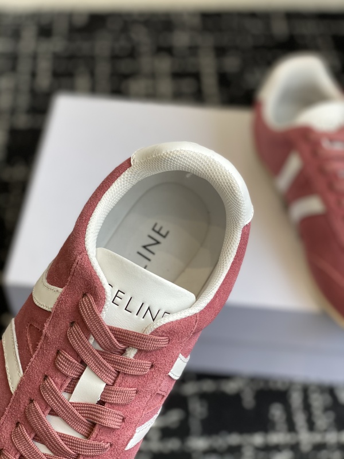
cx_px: 172
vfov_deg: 36.8
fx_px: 689
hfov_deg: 28.0
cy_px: 230
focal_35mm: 52
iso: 20
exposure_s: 1/142
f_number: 2
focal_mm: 6
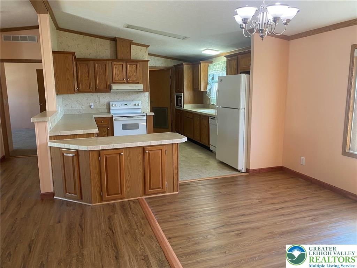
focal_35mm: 26
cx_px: 178
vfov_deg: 53.1
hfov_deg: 67.3
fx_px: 268
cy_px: 134
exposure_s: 1/60
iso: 100
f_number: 1.8
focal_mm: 4.25
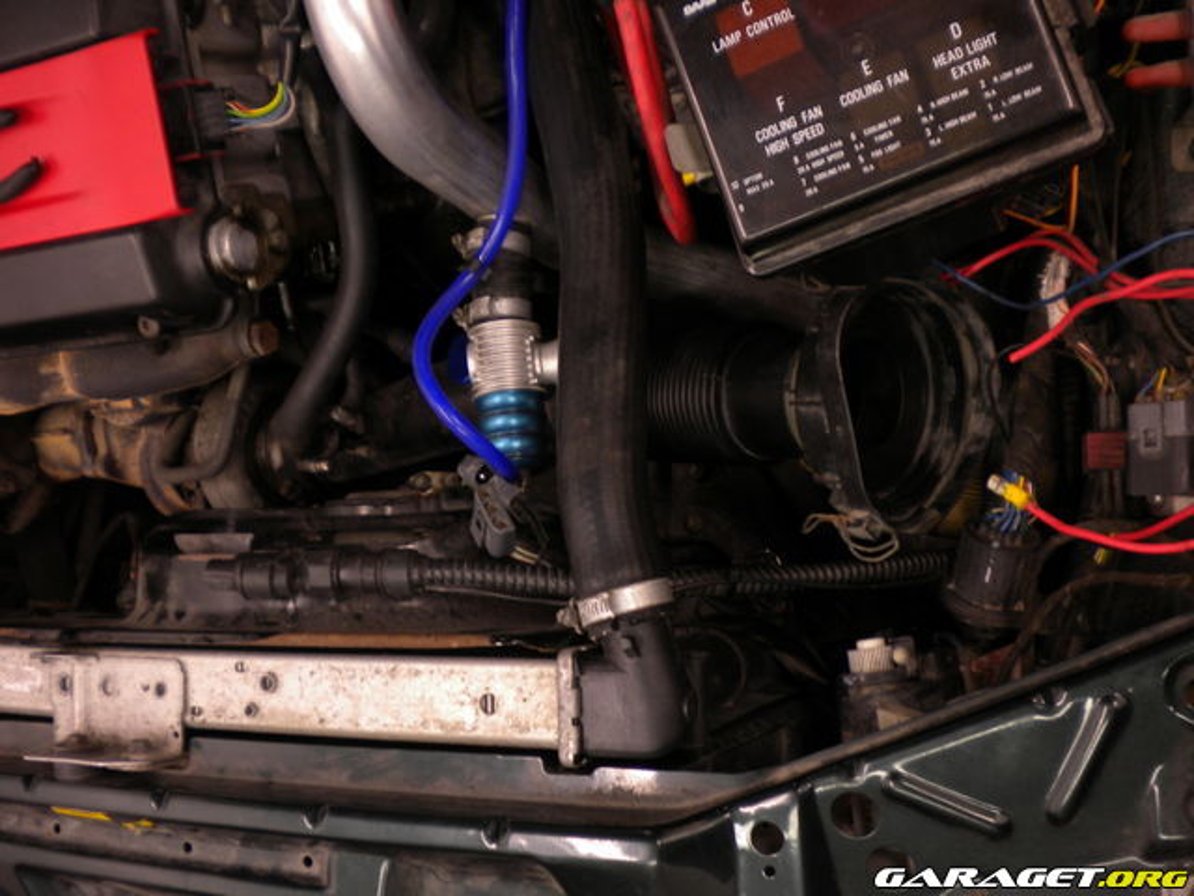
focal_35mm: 35
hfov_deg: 52.6
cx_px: 597
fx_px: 1207
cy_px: 448
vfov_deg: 40.7
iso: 80
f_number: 3.1
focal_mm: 6.3
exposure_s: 1/21.4
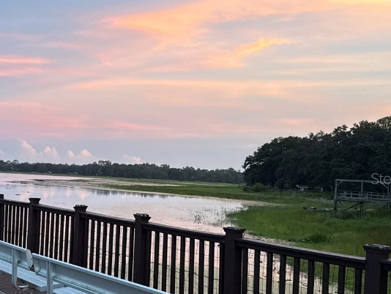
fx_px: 520
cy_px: 178
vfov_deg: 31.4
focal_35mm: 46
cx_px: 65
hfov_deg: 39.2
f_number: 1.78
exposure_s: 1/121
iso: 200
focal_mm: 6.76
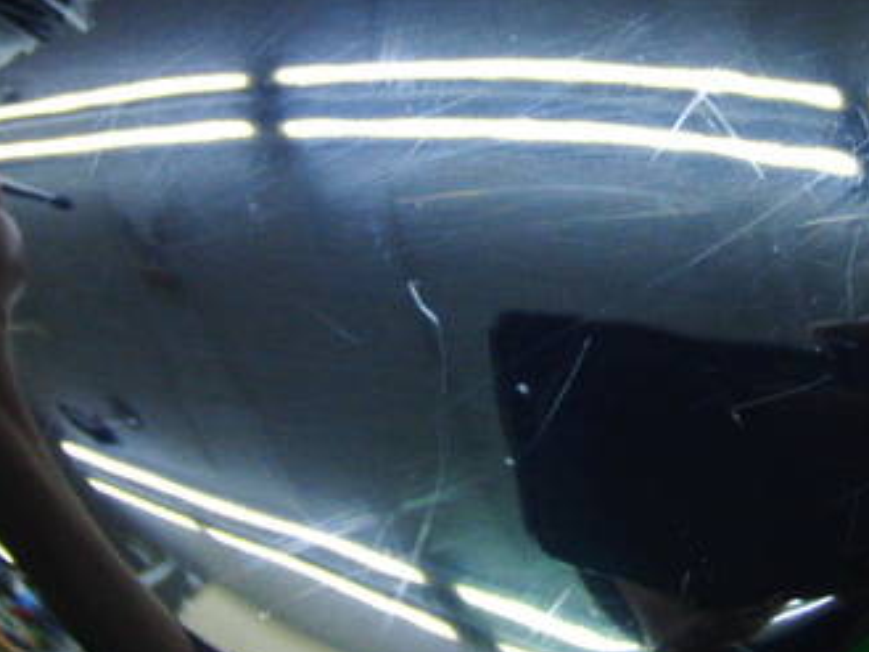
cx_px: 668
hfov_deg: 26.6
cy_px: 203
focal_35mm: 72
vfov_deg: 20.4
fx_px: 1808
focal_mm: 6.42
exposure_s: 1/15
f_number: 3.6
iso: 400
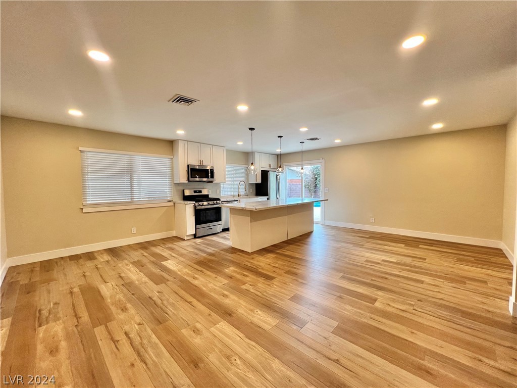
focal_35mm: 13
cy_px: 194
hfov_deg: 106.2
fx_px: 194
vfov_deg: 89.9
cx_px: 258
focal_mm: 1.57
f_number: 1.8
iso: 64
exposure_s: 1/120
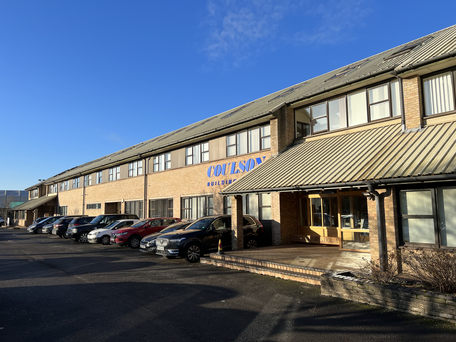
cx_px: 228
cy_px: 171
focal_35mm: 26
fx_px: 343
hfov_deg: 67.3
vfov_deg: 53.1
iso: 50
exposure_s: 1/3356
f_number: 1.5
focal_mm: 5.7
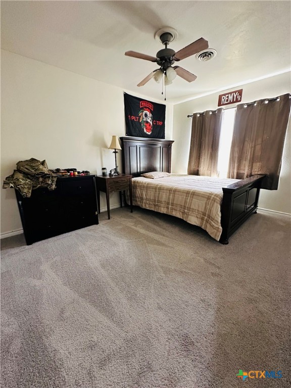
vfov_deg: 102.1
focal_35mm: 14
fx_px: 157
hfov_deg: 85.7
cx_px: 146
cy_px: 194
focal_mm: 2.22
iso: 640
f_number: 2.2
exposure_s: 1/60
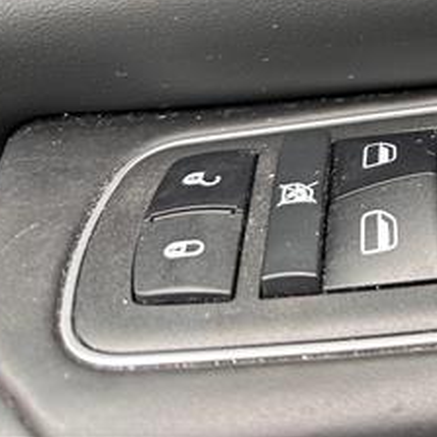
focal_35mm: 61
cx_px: 598
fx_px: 871
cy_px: -31
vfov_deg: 26.2
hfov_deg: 24.0
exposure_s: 1/121
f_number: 1.78
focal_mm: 6.86
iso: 160
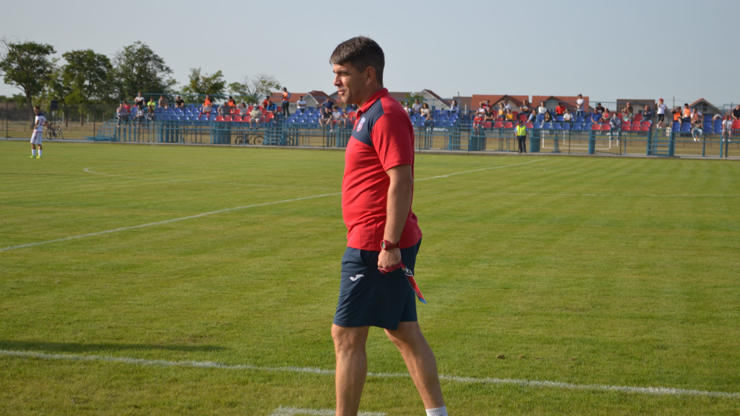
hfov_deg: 27.9
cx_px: 368
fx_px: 1491
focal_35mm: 76
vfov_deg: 15.9
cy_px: 209
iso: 100
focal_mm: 48
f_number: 5.3
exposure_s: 1/400
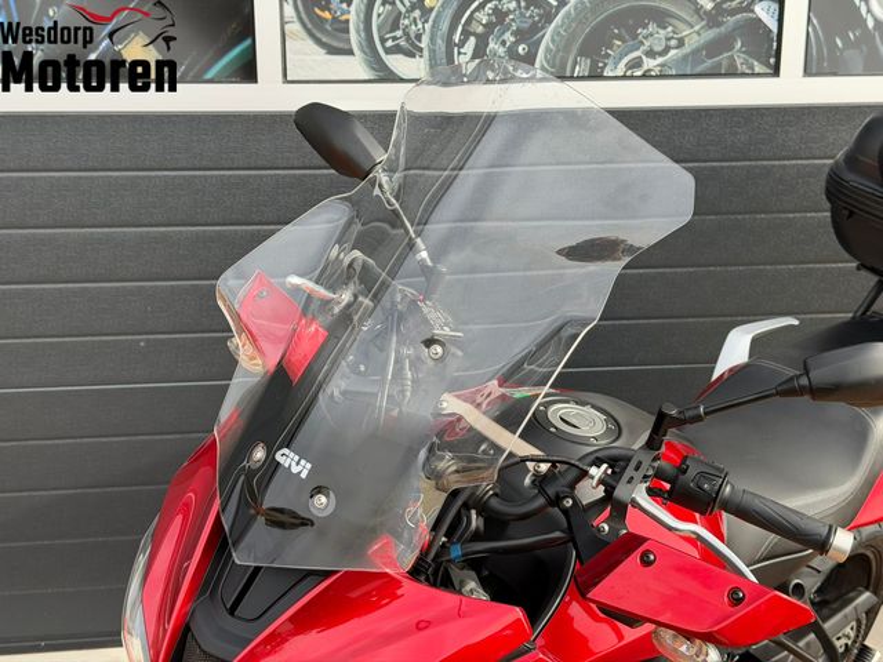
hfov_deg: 39.7
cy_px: 331
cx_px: 442
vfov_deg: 30.3
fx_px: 1224
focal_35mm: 48
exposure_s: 1/762
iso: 64
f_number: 1.78
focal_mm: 6.76
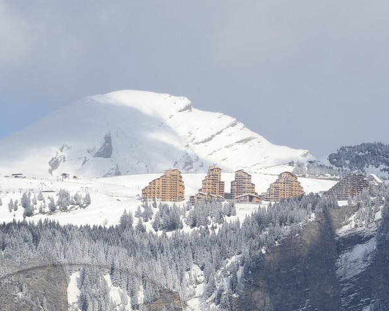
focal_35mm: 442
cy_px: 439
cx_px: 72
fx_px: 5090
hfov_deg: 4.4
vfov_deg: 3.5
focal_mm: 180
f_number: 14
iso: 200
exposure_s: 1/320
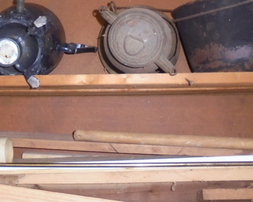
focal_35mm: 56
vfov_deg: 26.4
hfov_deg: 32.6
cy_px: 30
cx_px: 49
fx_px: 419
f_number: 3.5
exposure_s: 1/30
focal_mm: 4.6
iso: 320
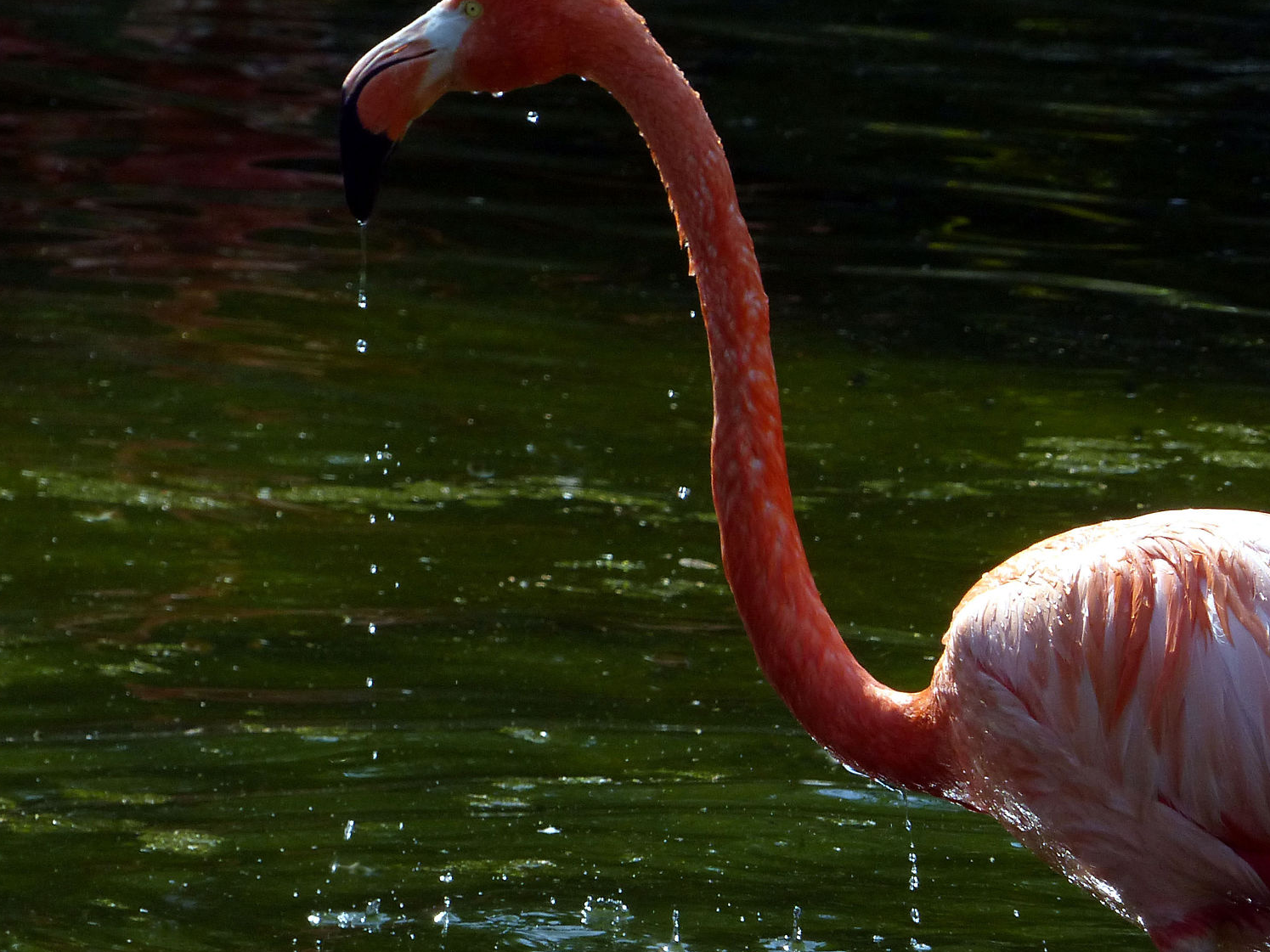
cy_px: 586
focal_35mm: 565
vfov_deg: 2.6
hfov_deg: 3.5
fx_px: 20727
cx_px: 824
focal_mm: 63.4
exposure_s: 1/1600
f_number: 4.5
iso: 200
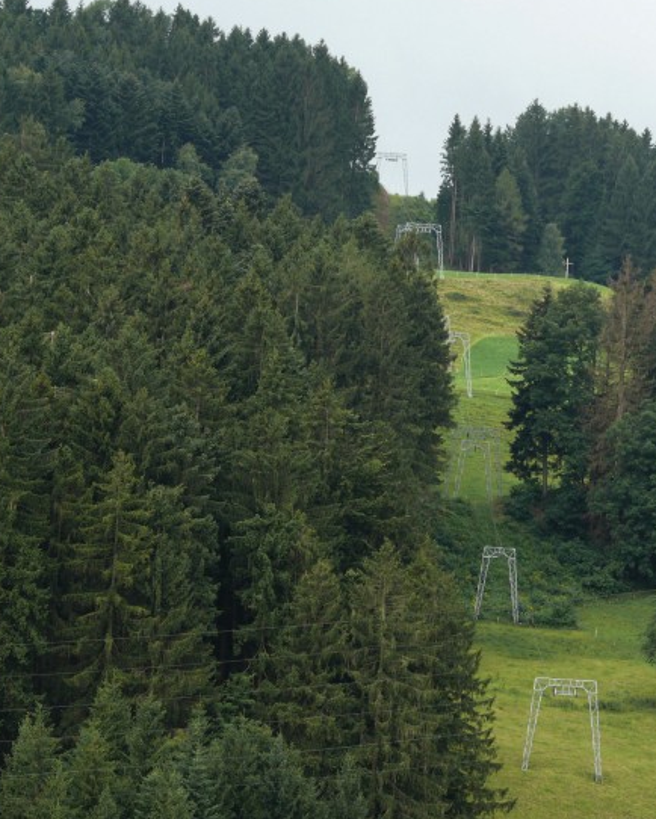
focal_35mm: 203
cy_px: 431
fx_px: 4924
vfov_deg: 9.5
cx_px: 485
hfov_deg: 7.6
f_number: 4
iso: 100
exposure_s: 1/125
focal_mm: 29.9
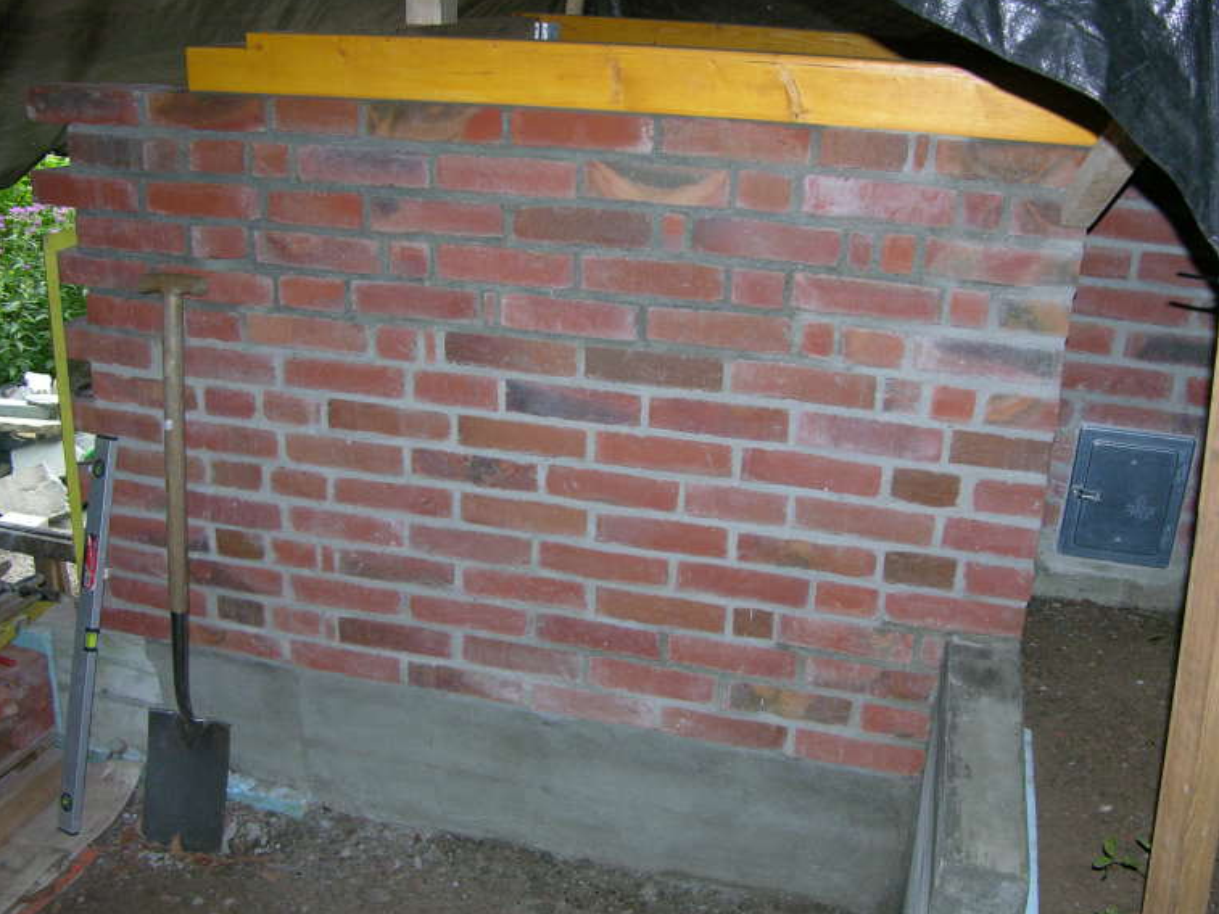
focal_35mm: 37
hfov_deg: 50.1
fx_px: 1303
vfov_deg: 38.7
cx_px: 628
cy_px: 473
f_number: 2.8
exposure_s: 1/60.1
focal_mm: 8.9
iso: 200
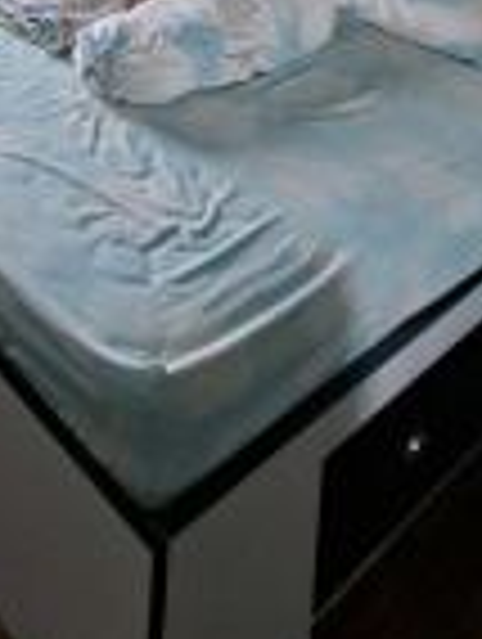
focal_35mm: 42
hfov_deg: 29.5
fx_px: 777
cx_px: -101
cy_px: -279
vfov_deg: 30.0
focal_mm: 1.74
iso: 40
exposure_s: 1/40
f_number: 2.2
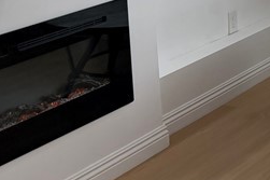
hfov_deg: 15.9
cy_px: -105
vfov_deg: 12.6
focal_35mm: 102
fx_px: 764
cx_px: 531
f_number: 1.78
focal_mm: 6.76
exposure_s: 1/920
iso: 100
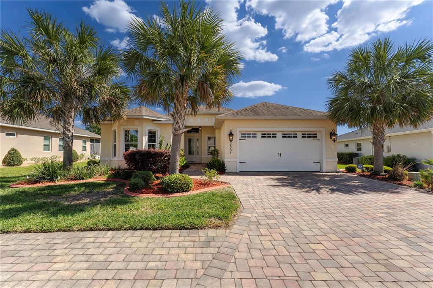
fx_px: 168
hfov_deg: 104.3
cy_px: 144
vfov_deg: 81.2
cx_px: 216
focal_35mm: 14
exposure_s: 1/800
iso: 400
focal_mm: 14
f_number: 7.1
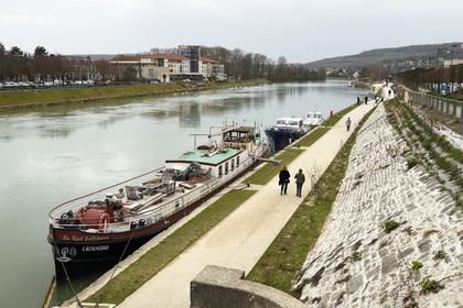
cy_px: 154
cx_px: 232
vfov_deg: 36.9
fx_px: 463
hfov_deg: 53.1
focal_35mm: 36
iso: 200
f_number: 10
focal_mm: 36
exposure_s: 1/160
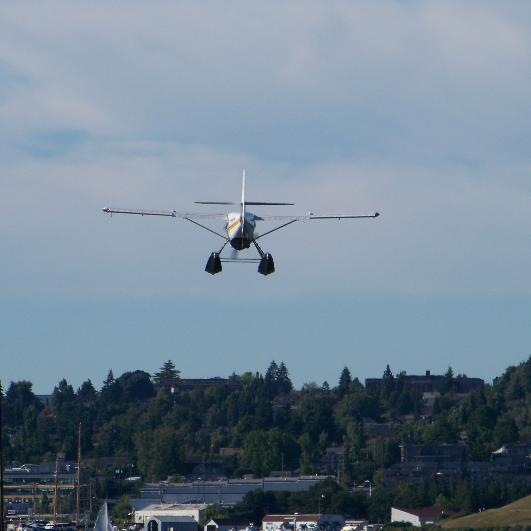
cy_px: 265
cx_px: 238
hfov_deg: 4.5
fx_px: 6768
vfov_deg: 4.5
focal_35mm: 390
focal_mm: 54.9
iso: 64
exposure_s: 1/500
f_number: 5.6
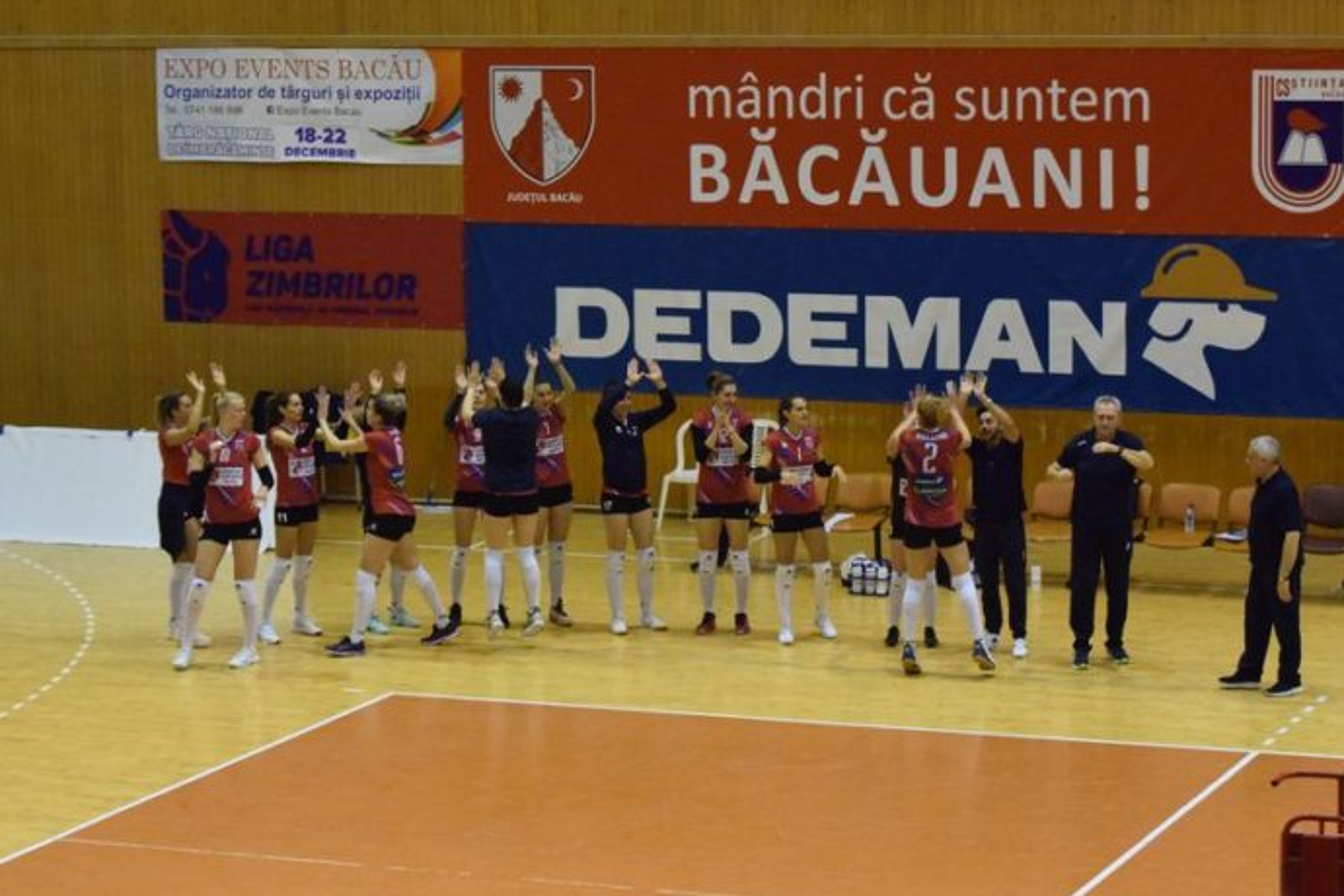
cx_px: 674
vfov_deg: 12.9
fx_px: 3957
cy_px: 447
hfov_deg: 19.3
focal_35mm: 106
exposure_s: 1/500
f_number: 5.6
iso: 8000
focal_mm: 70
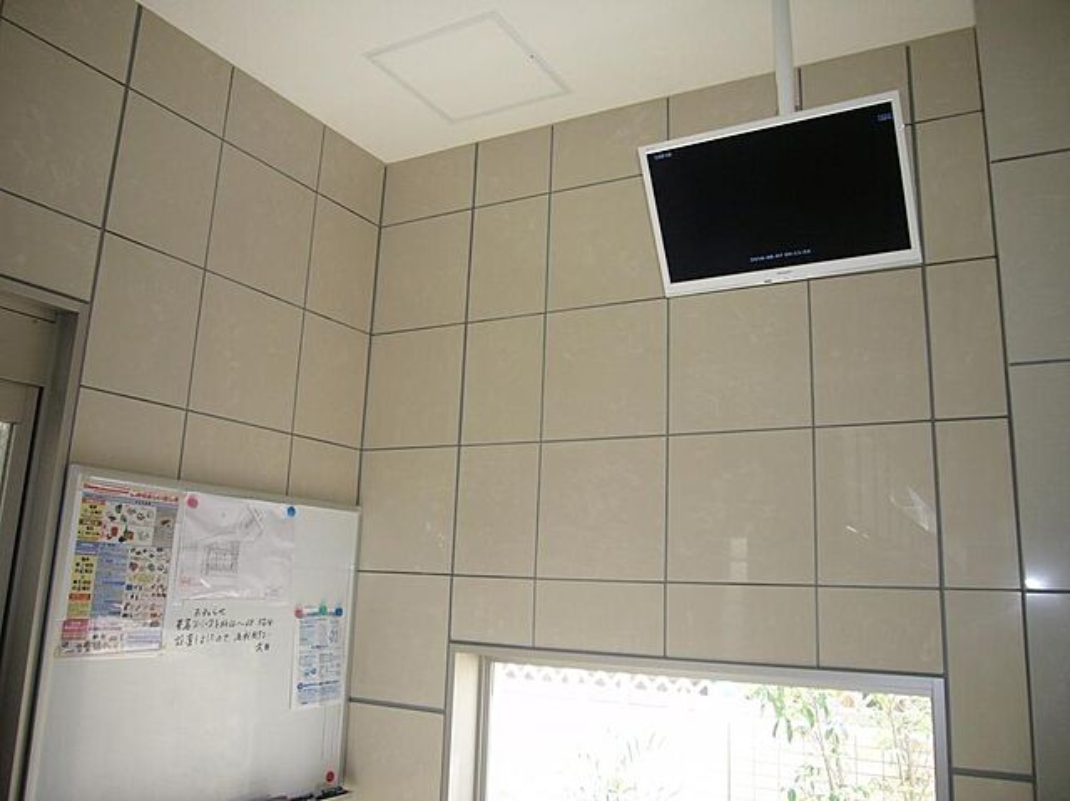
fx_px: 865
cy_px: 400
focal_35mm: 28
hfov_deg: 63.5
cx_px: 535
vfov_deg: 49.7
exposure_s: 1/80
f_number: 2.8
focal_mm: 4.6
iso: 80
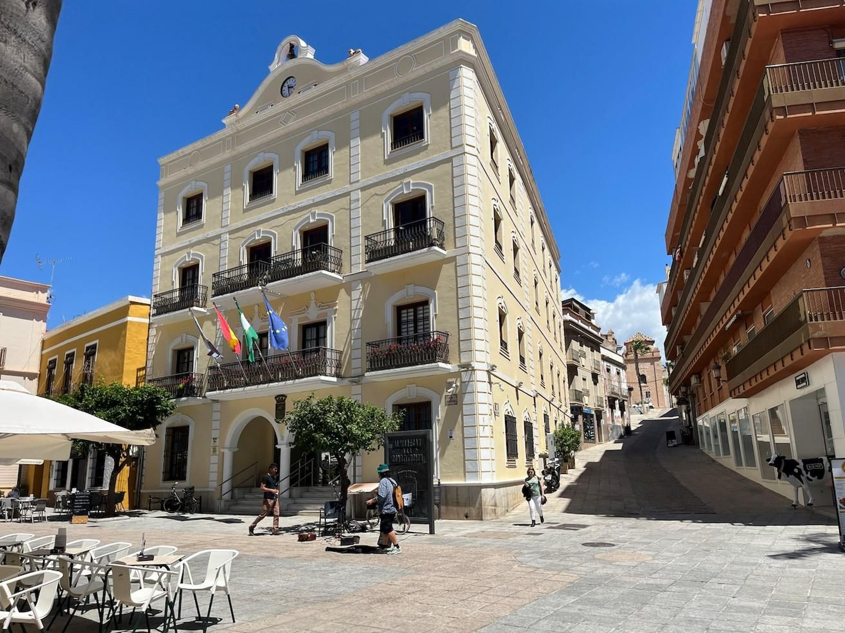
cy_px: 316
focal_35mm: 26
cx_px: 422
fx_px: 635
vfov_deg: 53.1
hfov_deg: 67.3
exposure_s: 1/4854
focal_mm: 5.1
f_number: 1.6
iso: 50
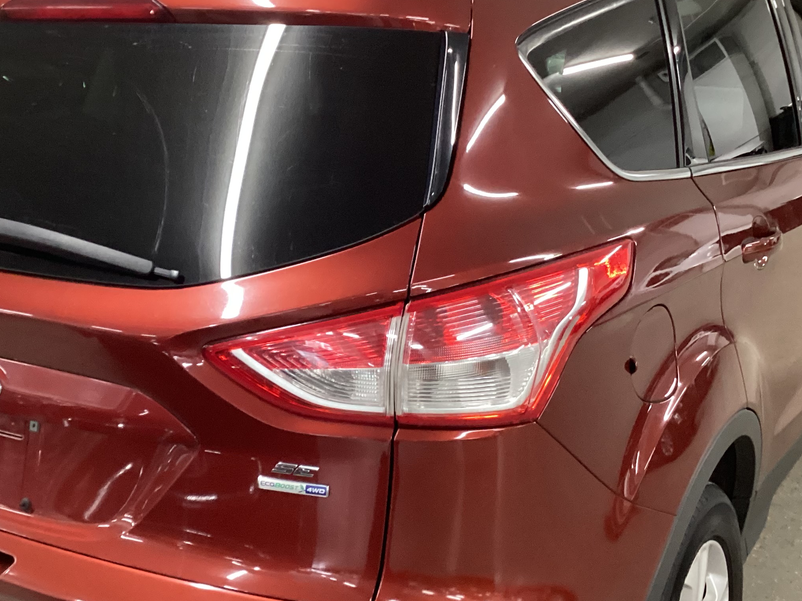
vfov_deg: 29.1
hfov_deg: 38.0
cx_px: 303
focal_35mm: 50
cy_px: 334
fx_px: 1158
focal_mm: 3.3
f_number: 2.4
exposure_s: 1/30
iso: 320
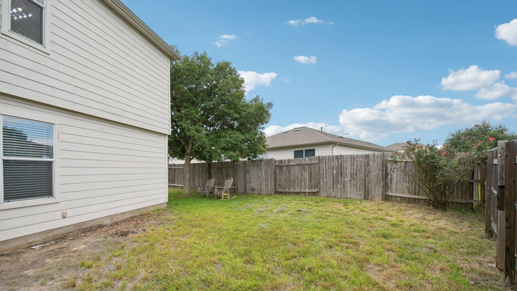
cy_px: 161
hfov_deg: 99.4
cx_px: 261
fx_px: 219
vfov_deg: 66.9
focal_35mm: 16
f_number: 8
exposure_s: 1/500
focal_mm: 10
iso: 400
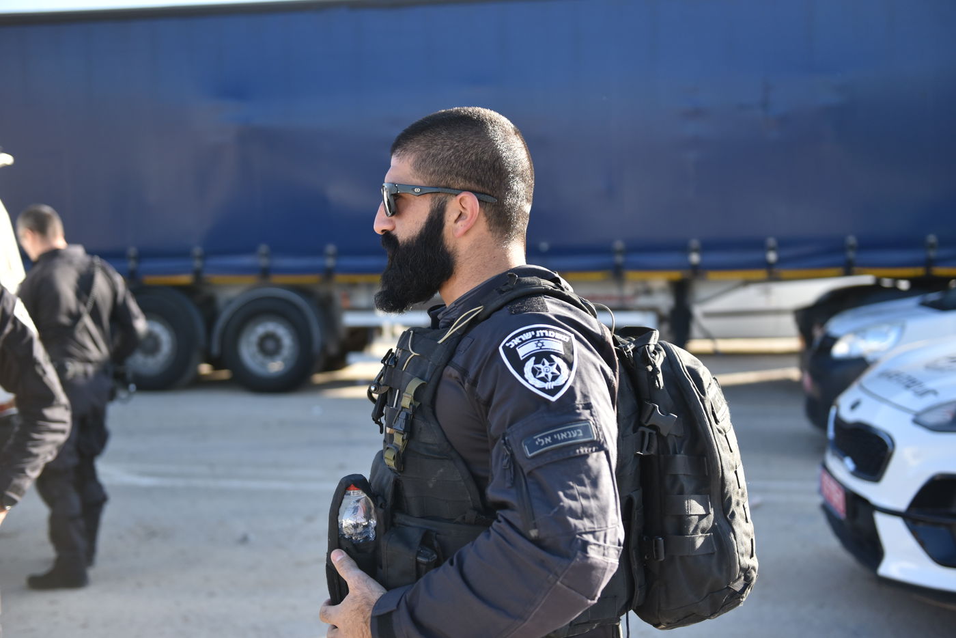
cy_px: 319
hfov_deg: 46.4
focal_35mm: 42
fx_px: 1115
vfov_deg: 31.9
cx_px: 478
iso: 720
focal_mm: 42
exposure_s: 1/4000
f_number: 2.8
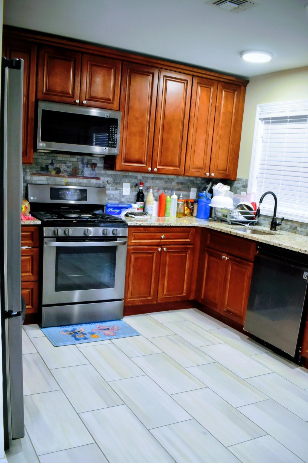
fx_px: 411
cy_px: 269
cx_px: 162
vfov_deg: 58.4
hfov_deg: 41.1
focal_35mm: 32
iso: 1000
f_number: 4
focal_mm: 18
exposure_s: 1/60
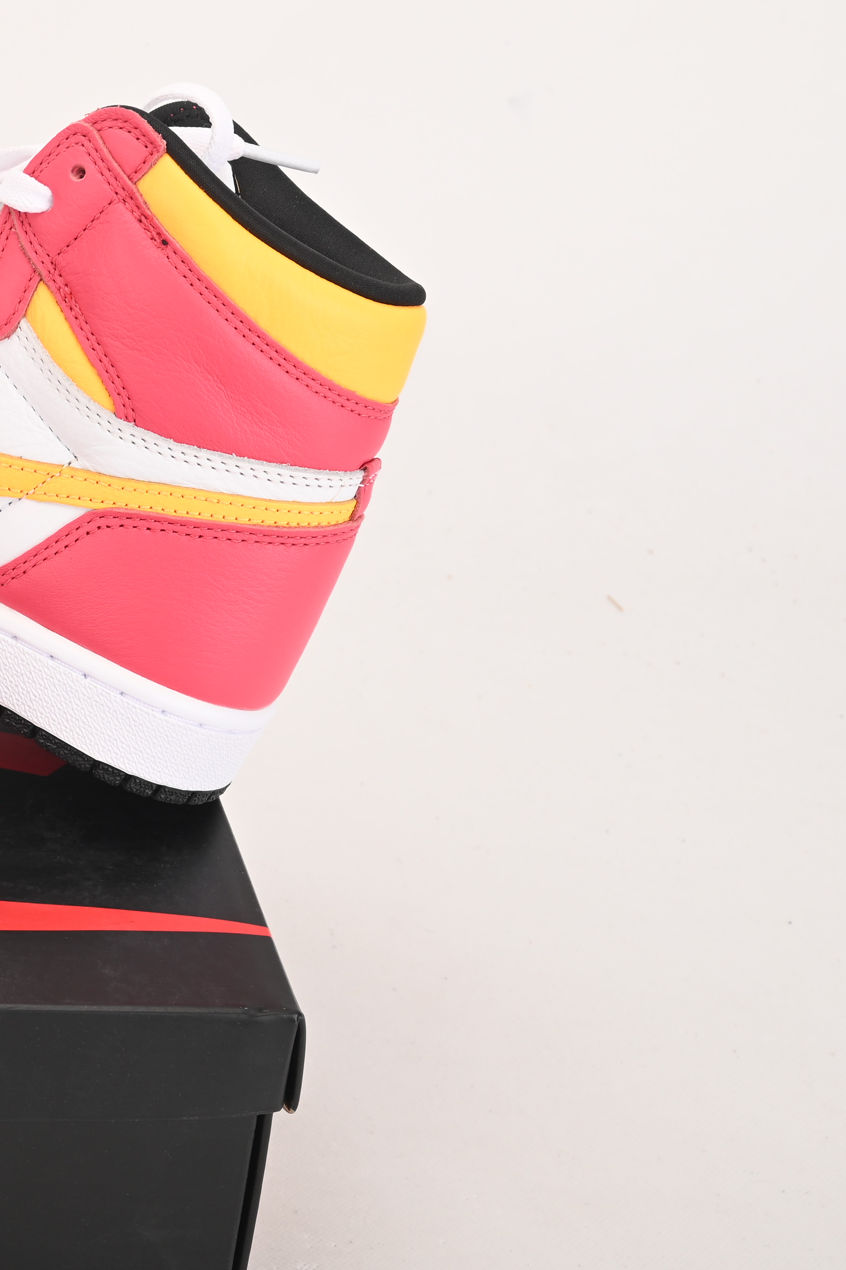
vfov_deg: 25.4
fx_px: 2820
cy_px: 644
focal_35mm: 80
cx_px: -393
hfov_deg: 15.8
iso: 100
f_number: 11
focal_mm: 40
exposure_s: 1/200
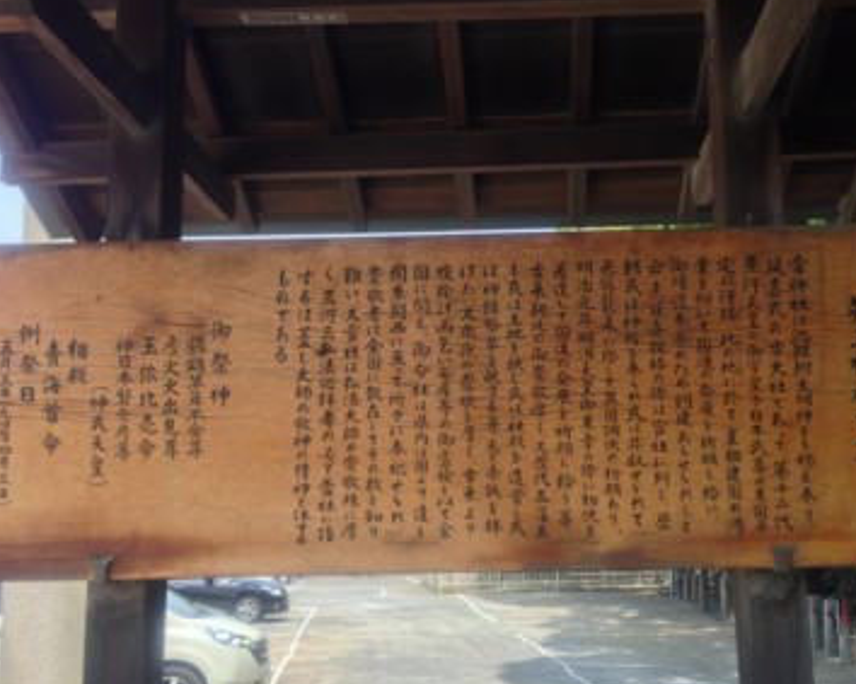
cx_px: 505
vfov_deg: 36.5
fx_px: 1038
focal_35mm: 41
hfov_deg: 44.6
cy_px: 370
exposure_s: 1/596
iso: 50
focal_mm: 4.12
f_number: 2.4
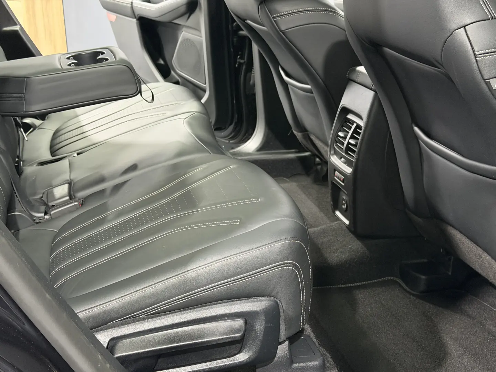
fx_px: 688
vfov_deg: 30.3
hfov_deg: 39.7
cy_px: 186
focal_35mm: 48
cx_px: 248
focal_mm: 6.76
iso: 500
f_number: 1.78
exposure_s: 1/25
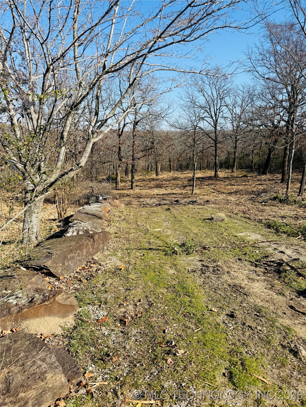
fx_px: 283
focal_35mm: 24
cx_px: 153
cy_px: 204
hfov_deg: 56.8
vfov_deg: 71.6
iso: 80
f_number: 1.78
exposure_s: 1/3425
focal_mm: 6.76
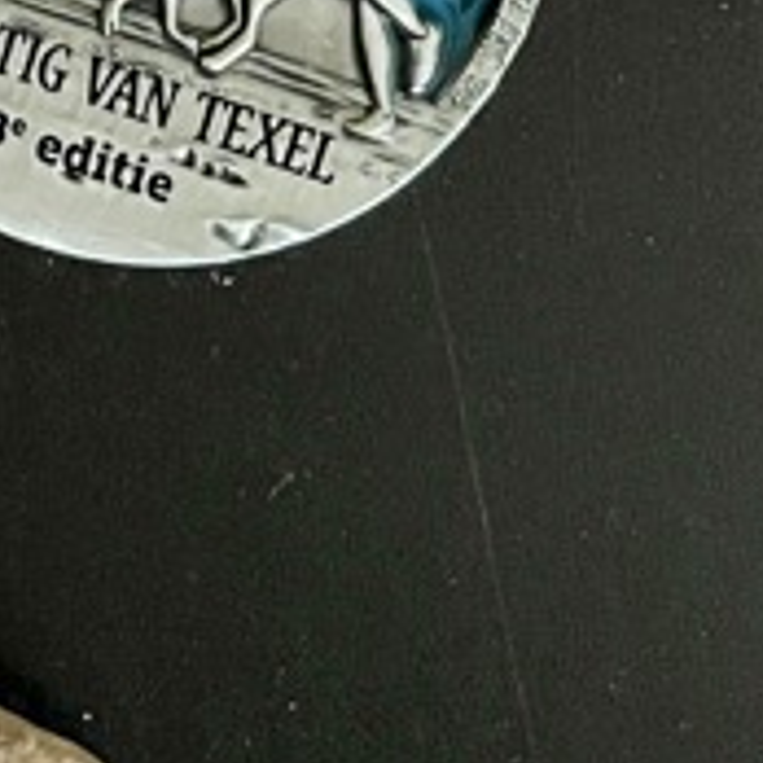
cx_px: -781
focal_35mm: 135
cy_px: -517
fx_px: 3367
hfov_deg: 11.6
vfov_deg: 12.1
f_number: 1.6
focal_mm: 5.1
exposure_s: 1/60
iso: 500
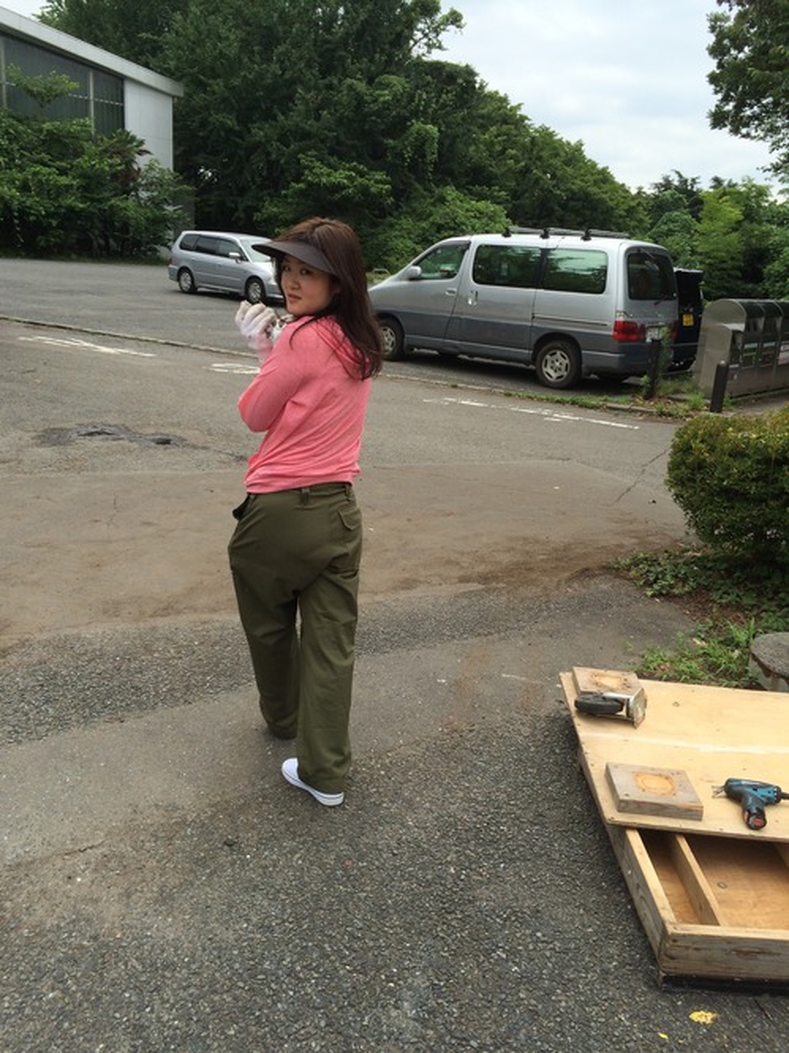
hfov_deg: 48.2
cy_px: 526
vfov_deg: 61.7
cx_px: 394
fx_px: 882
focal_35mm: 29
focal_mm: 4.15
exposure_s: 1/1414
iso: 32
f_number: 2.2
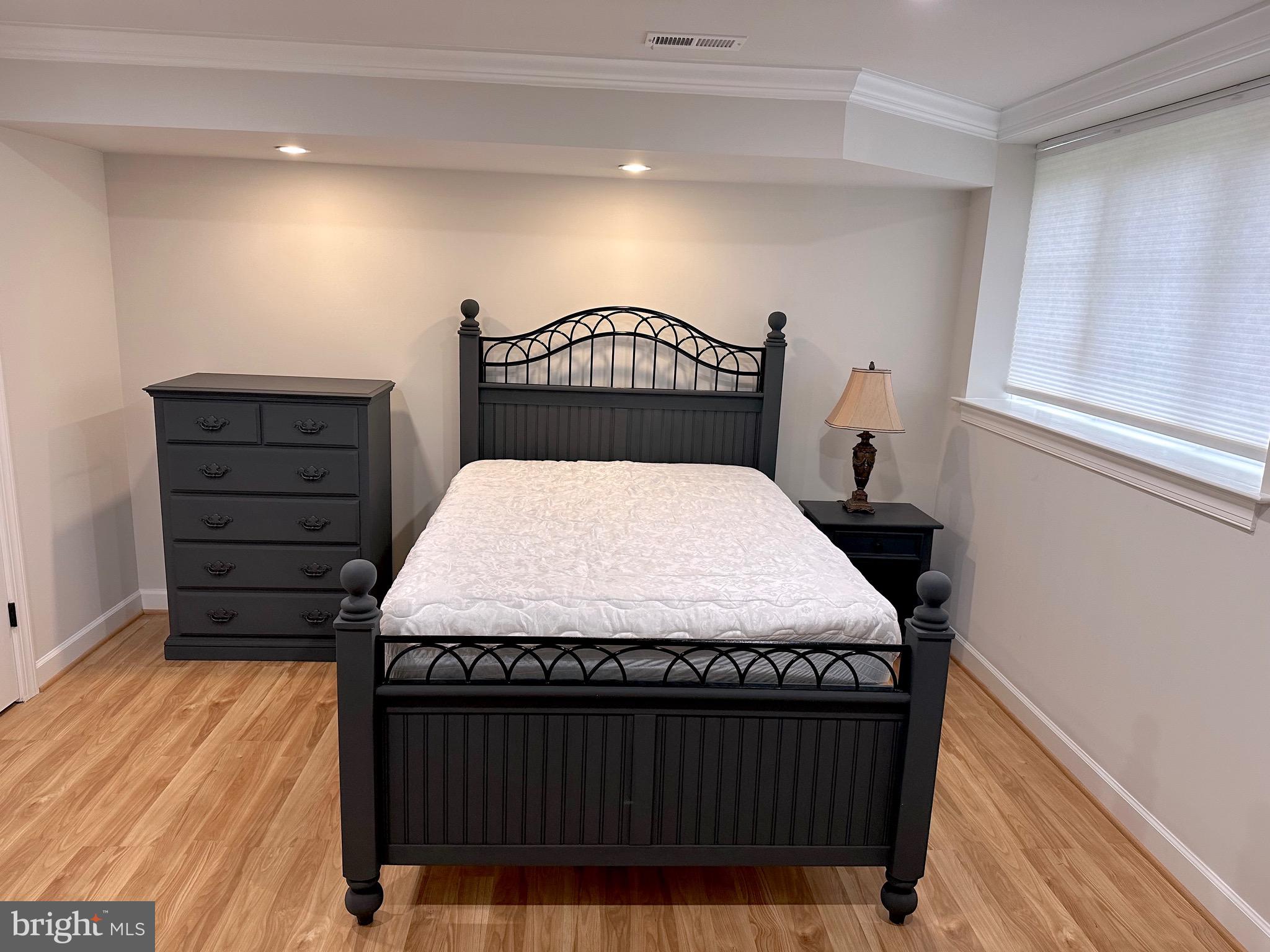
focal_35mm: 24
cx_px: 635
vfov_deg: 56.8
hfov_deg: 71.6
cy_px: 476
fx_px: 881
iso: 160
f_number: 1.78
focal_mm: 6.86
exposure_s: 1/120
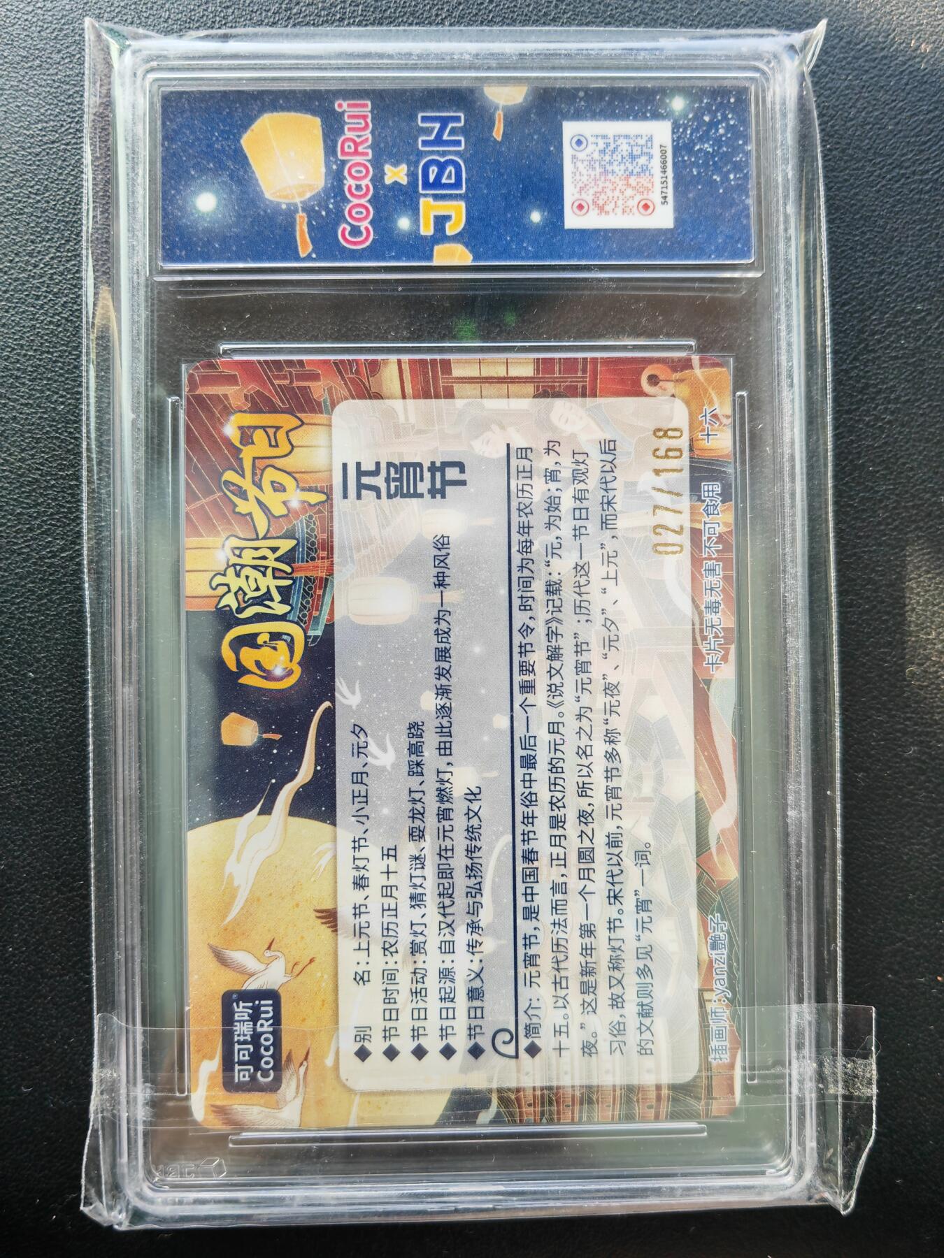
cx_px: 472
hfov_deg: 51.4
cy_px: 629
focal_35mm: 27
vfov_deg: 65.3
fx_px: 982
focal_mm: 5.53
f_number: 1.8
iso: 80
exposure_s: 1/100
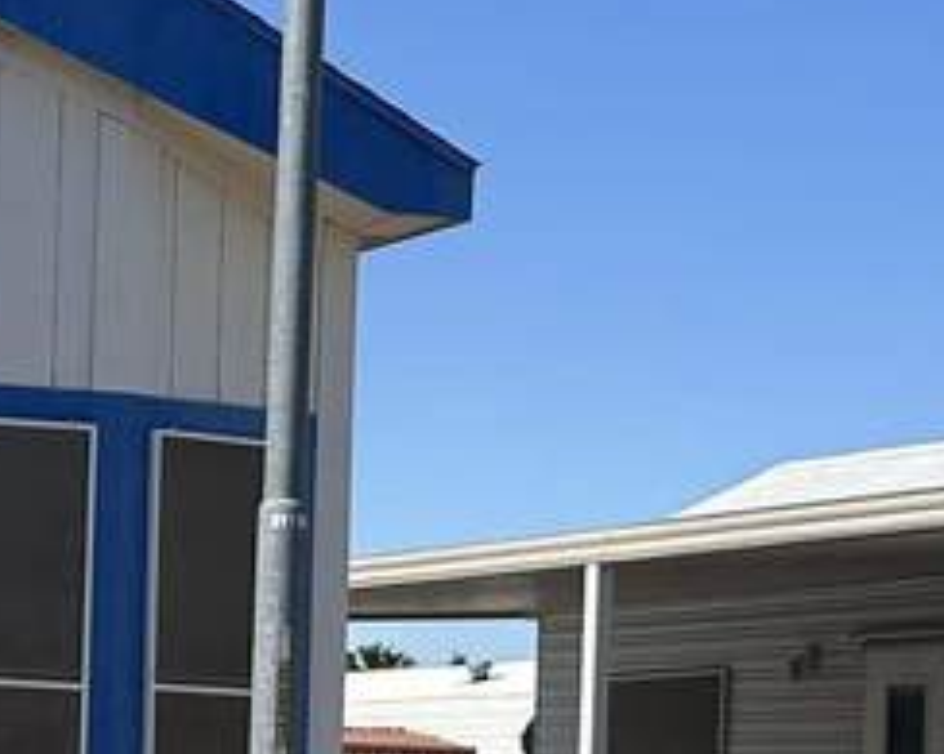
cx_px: -310
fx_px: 3714
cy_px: 820
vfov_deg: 11.4
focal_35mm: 133
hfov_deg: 13.9
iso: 50
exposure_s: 1/4630
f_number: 1.5
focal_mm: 5.7
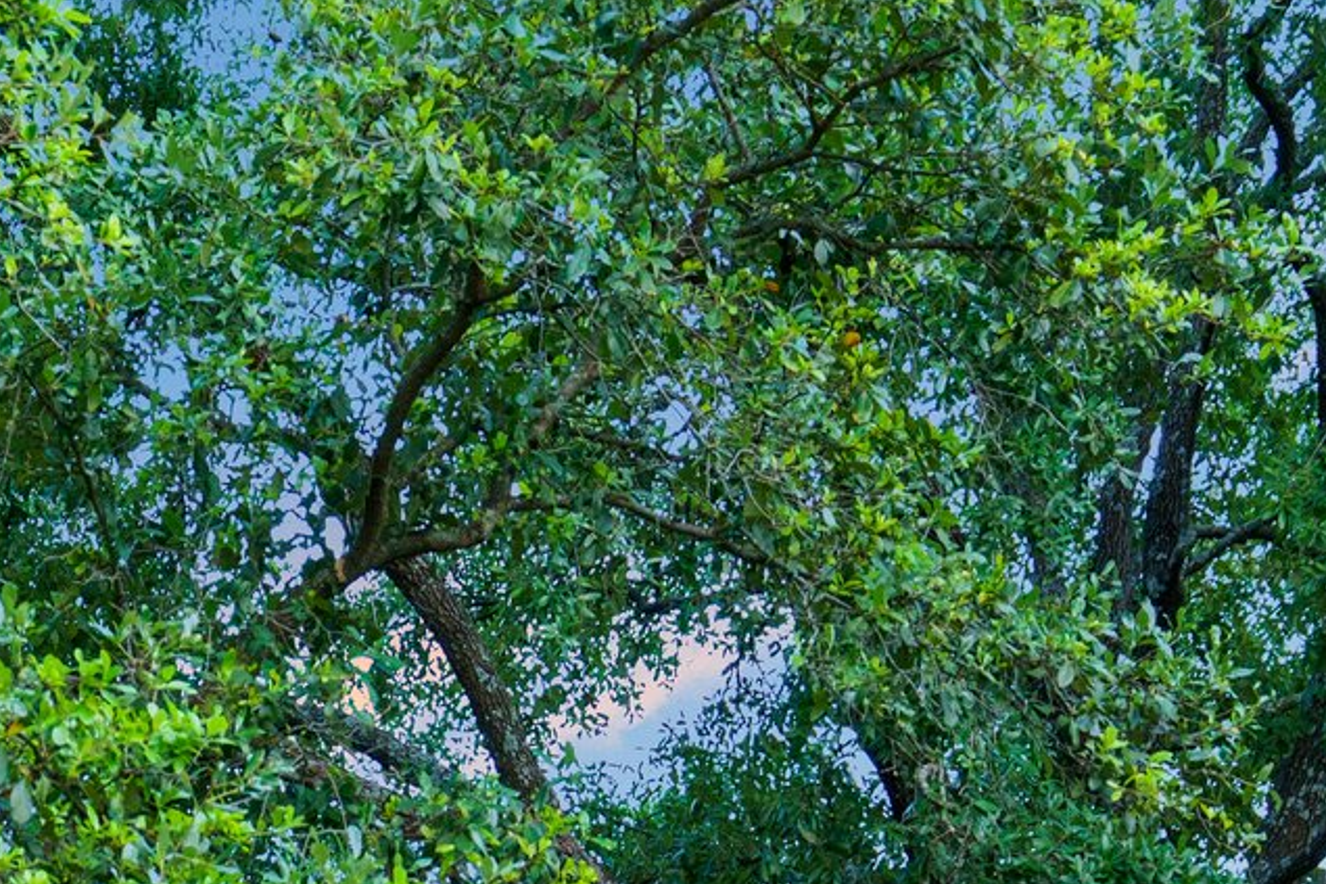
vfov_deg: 8.0
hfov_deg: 12.3
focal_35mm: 159
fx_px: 5866
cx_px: -599
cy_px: 2044
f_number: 4
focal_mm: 33.7
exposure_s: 1/30
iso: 800
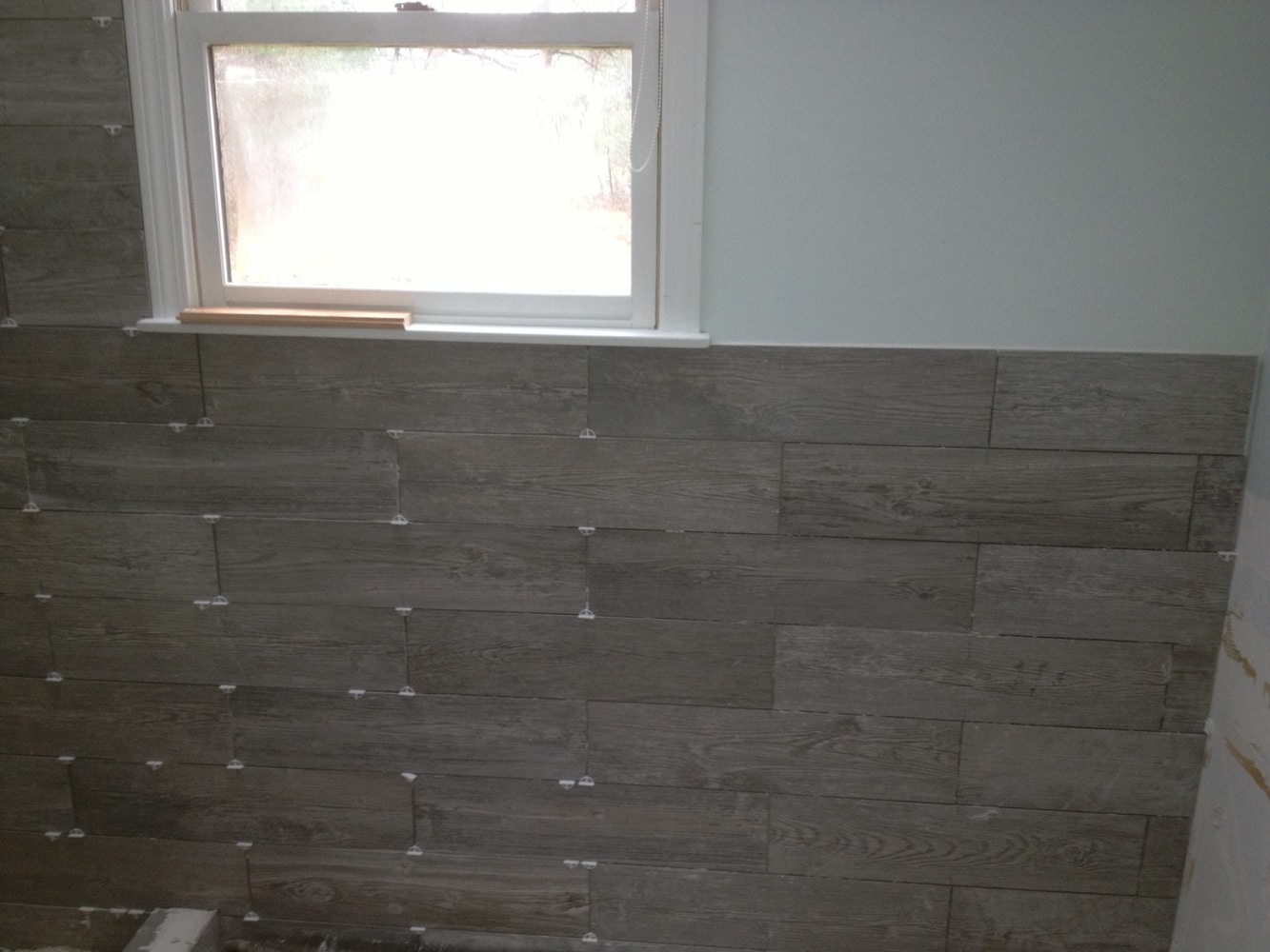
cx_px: 635
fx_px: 1284
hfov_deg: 52.6
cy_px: 476
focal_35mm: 35
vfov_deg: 40.7
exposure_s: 1/20
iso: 100
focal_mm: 4.28
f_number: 2.4
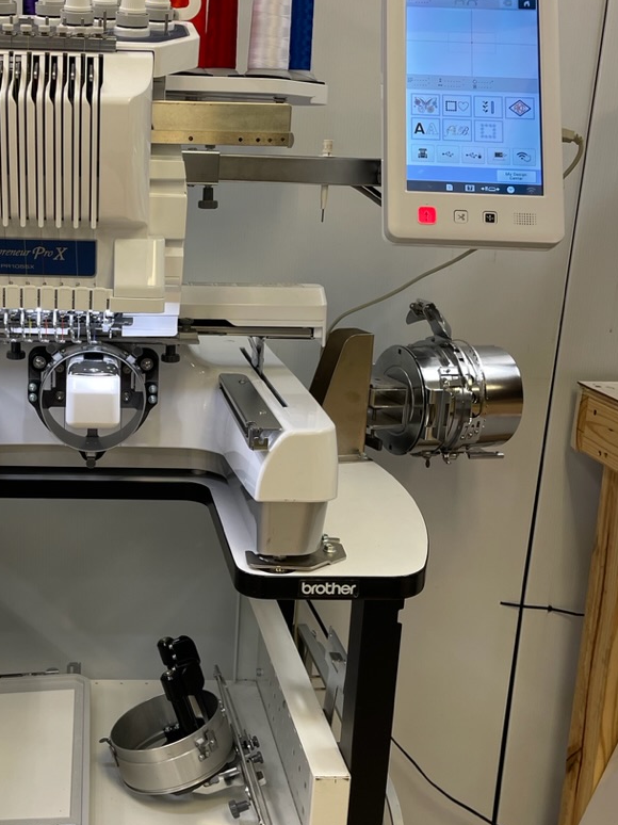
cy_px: 421
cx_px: 128
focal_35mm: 43
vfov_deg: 43.9
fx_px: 1024
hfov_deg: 32.7
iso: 80
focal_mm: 5.1
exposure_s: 1/60
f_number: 1.6
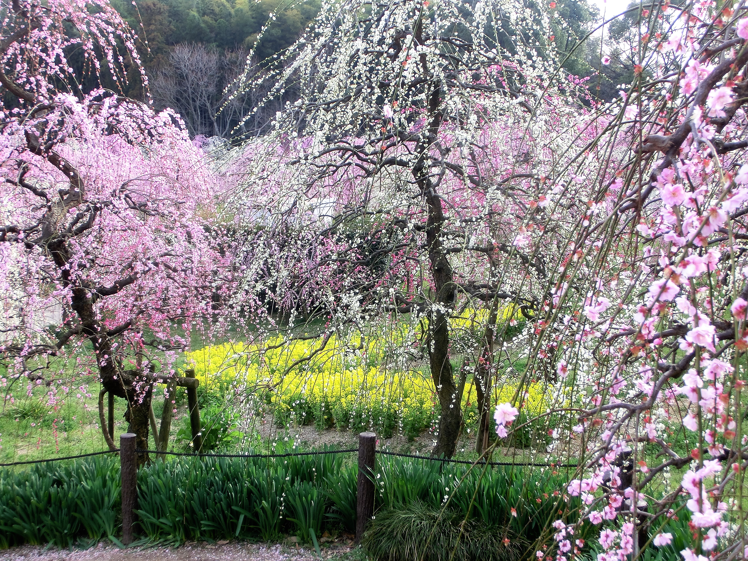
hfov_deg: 37.5
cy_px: 280
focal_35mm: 51
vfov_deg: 28.6
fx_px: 1102
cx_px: 374
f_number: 4.4
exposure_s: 1/125
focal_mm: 9.09
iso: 100
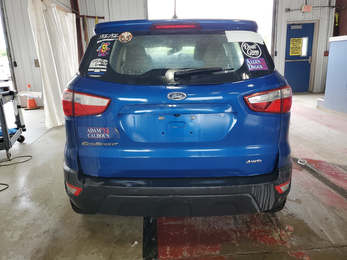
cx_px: 174
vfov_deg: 53.1
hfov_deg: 67.3
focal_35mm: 26
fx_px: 261
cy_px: 130
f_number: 1.5
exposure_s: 1/120
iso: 61
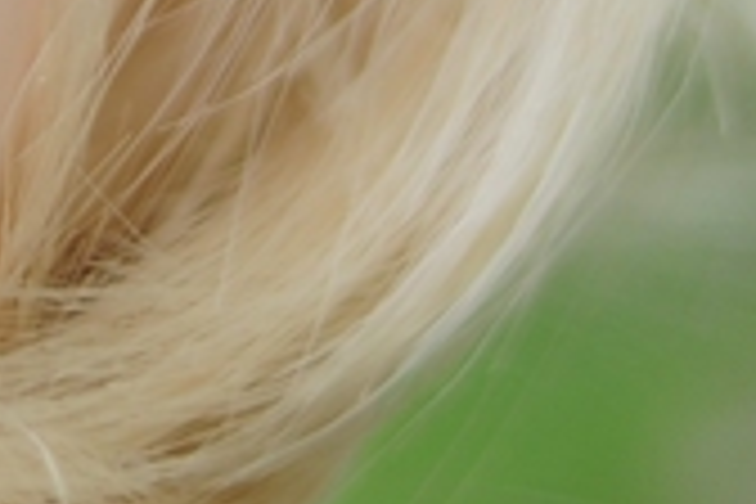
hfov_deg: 9.6
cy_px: -400
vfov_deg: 6.5
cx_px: -405
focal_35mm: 208
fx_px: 4368
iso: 200
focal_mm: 35
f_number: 2.2
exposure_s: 1/500
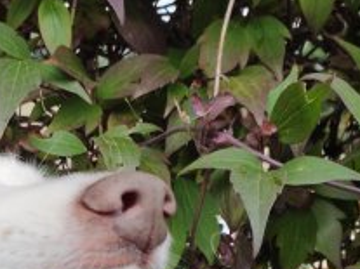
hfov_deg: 25.6
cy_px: 329
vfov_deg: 18.7
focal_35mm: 74
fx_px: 769
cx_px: 42
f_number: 1.79
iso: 112
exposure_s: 1/487
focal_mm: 4.74
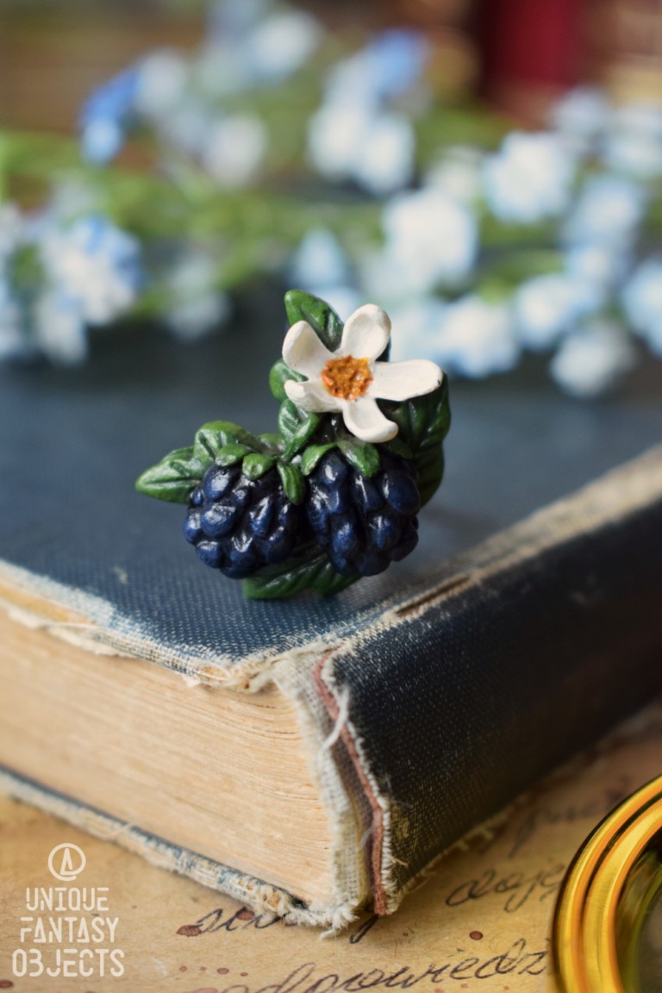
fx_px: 1903
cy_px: 496
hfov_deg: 19.7
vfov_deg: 29.2
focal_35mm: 69
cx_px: 331
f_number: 5.3
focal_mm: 46
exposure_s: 1/60
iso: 1100
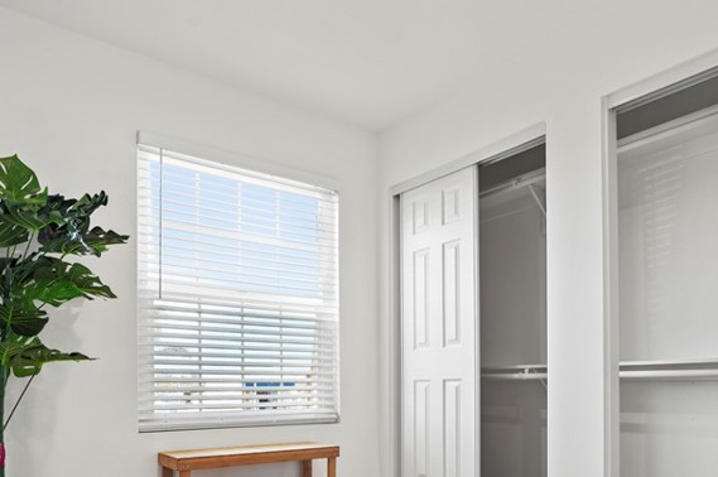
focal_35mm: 27
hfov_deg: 67.4
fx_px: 538
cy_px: 388
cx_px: 374
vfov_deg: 45.2
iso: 400
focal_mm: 15
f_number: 9
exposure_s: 1/8
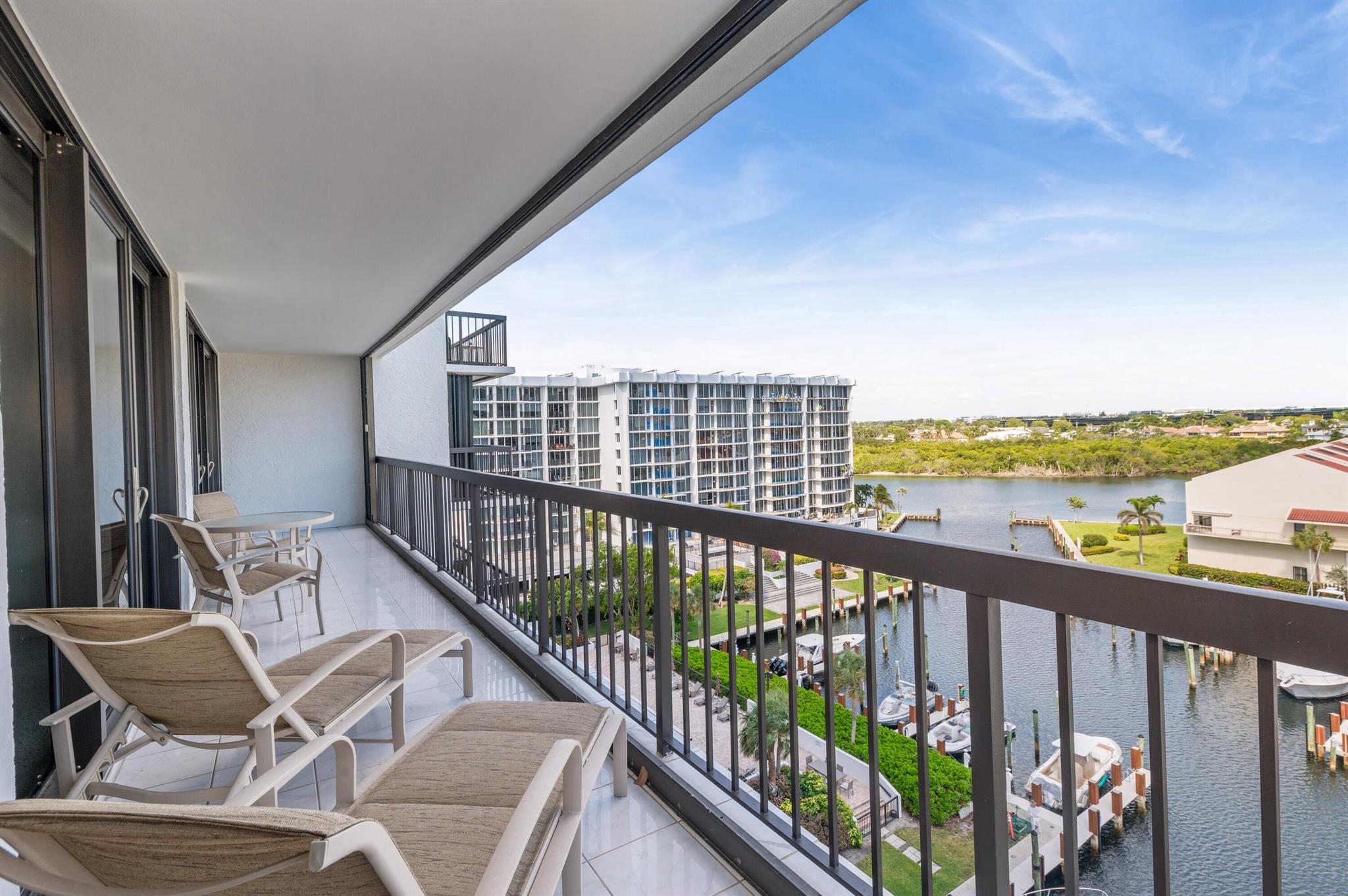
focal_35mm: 16
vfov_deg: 73.7
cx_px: 674
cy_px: 448
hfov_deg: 96.8
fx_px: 599
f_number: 11
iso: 100
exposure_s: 1/125
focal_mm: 16
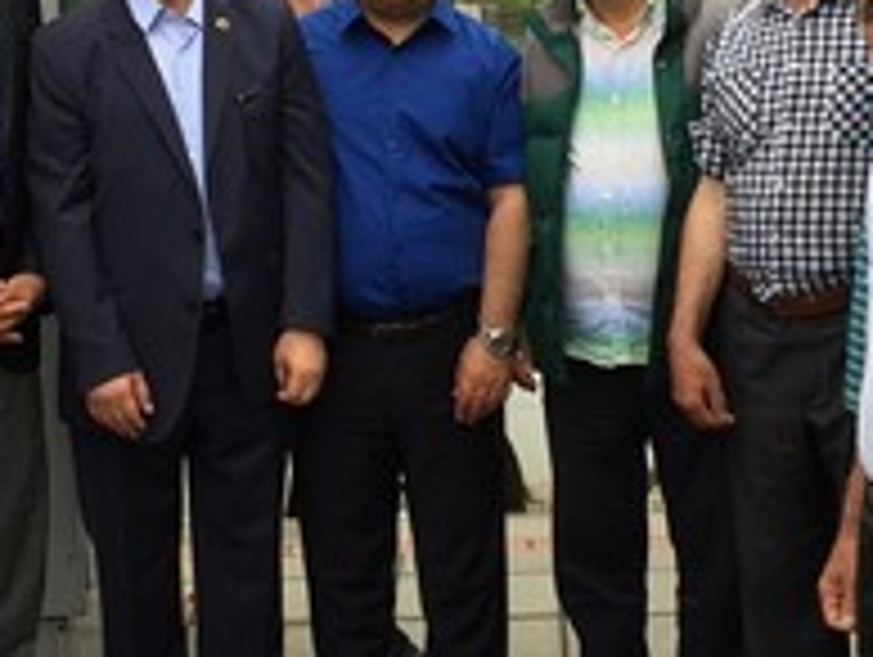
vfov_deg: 14.8
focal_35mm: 100
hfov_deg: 19.6
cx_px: 338
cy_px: 351
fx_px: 2525
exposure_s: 1/100
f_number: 2.2
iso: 32
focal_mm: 4.15
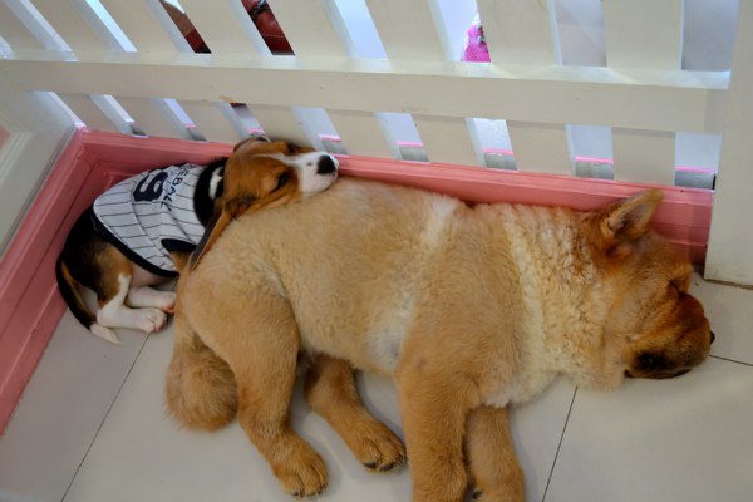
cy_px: 251
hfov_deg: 53.1
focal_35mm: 36
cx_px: 376
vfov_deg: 36.9
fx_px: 753
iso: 560
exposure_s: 1/15
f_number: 4
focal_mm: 24
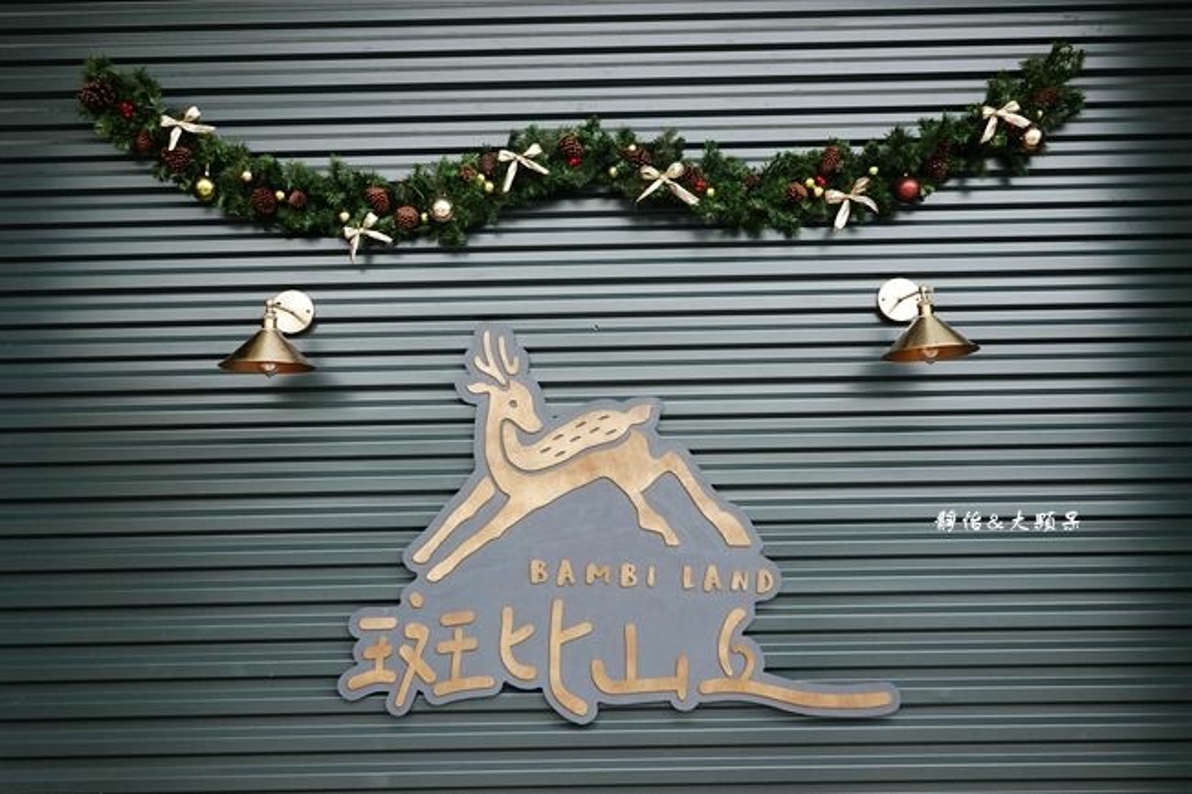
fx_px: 1059
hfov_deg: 58.7
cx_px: 596
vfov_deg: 41.1
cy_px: 397
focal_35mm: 32
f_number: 3.5
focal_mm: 11.76
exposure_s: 1/40
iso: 640
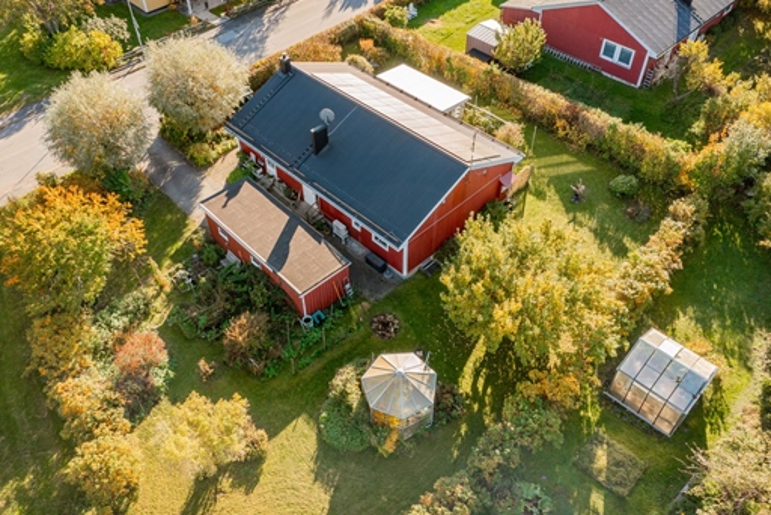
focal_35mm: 29
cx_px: 381
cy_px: 251
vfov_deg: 45.0
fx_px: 621
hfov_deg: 63.6
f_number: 4.5
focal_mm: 10.26
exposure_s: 1/25
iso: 100
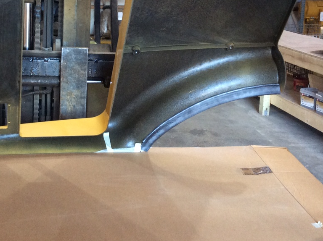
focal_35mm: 54
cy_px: 45
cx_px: 88
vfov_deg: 26.4
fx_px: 503
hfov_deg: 35.0
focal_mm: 3.3
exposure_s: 1/24
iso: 125
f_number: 2.4
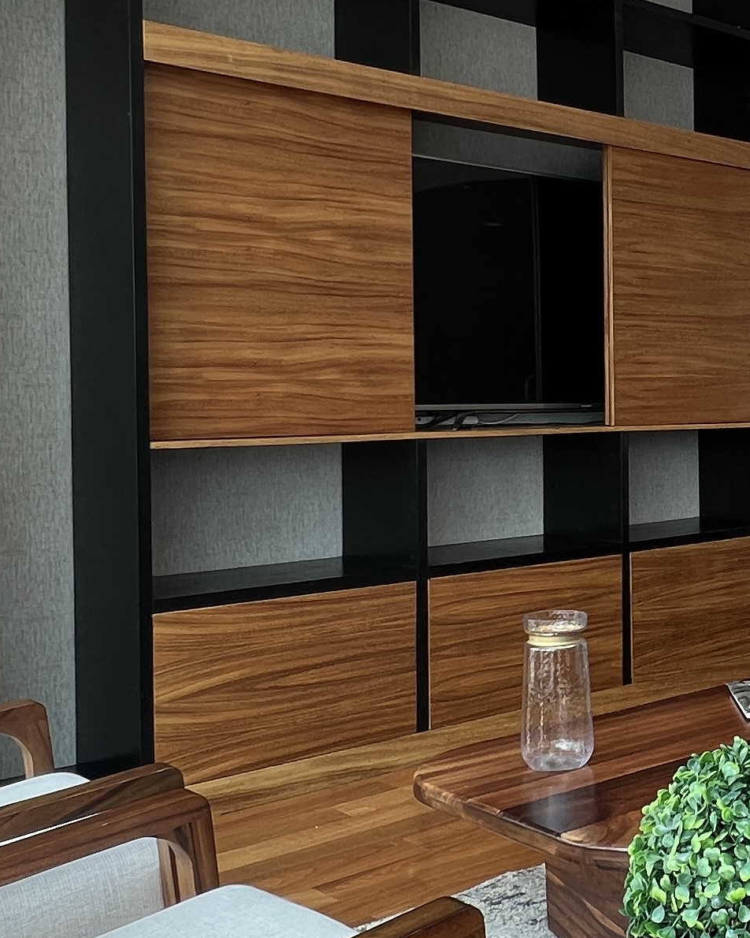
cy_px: 419
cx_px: 812
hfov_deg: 31.3
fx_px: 1193
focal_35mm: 43
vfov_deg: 42.8
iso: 32
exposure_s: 1/99
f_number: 1.8
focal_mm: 1.57
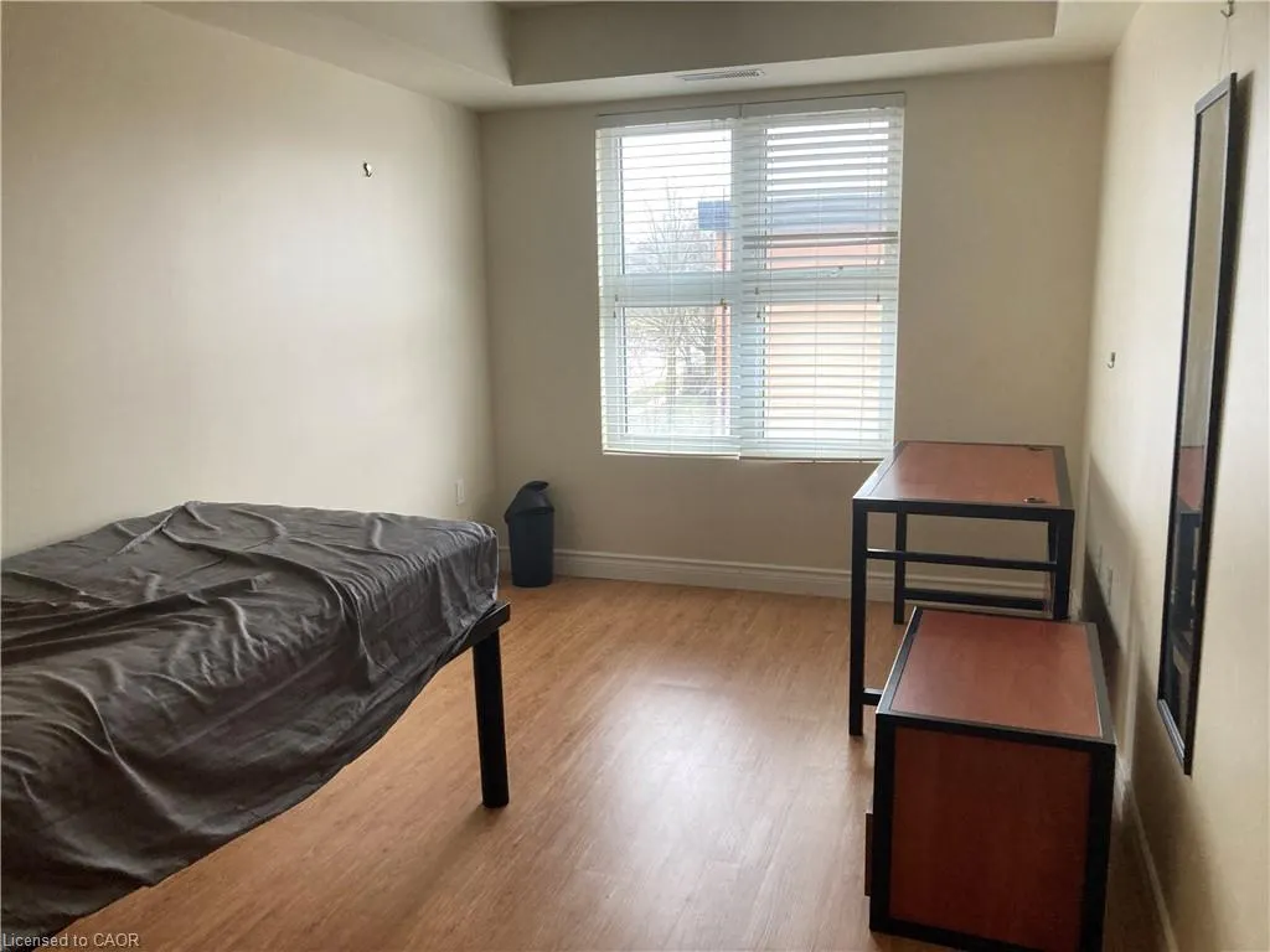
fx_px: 1027
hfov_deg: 63.4
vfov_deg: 49.7
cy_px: 476
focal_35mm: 28
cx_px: 635
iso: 200
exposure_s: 1/60
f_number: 1.8
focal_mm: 3.99
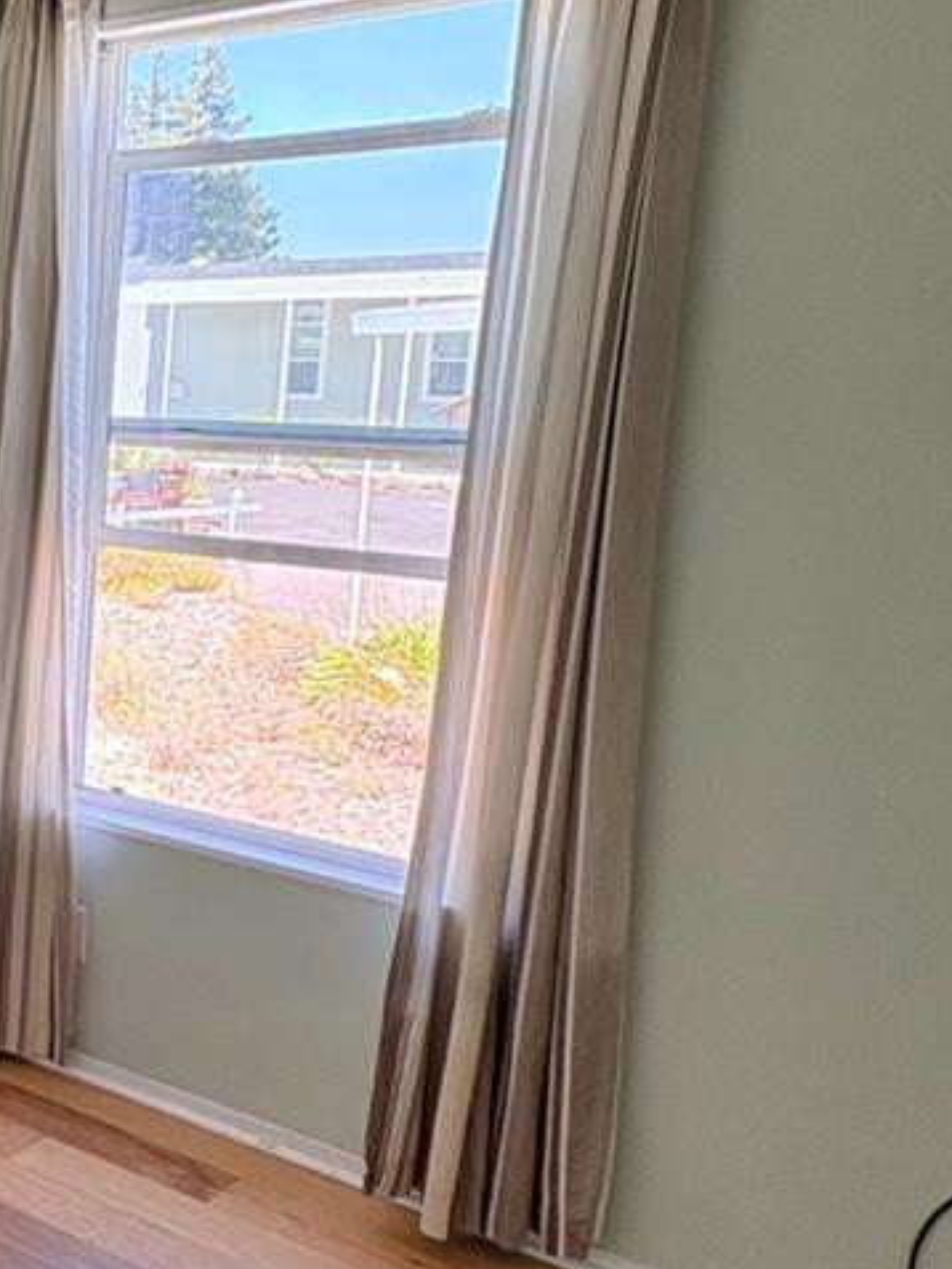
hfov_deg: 26.6
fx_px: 1613
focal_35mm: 44
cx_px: -355
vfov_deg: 42.9
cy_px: 676
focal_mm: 2.22
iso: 125
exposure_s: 1/99
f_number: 2.2
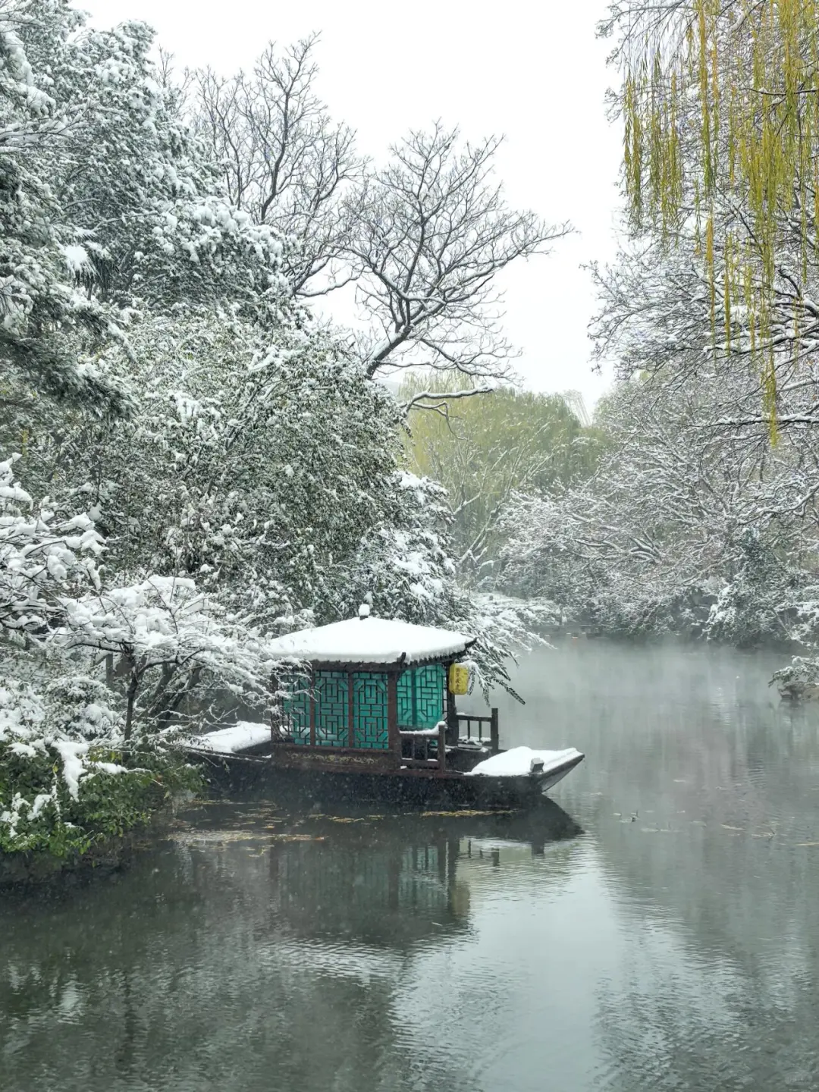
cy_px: 546
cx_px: 410
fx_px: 1546
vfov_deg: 38.9
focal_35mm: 49
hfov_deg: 29.7
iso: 50
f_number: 2
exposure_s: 1/297
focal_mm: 7
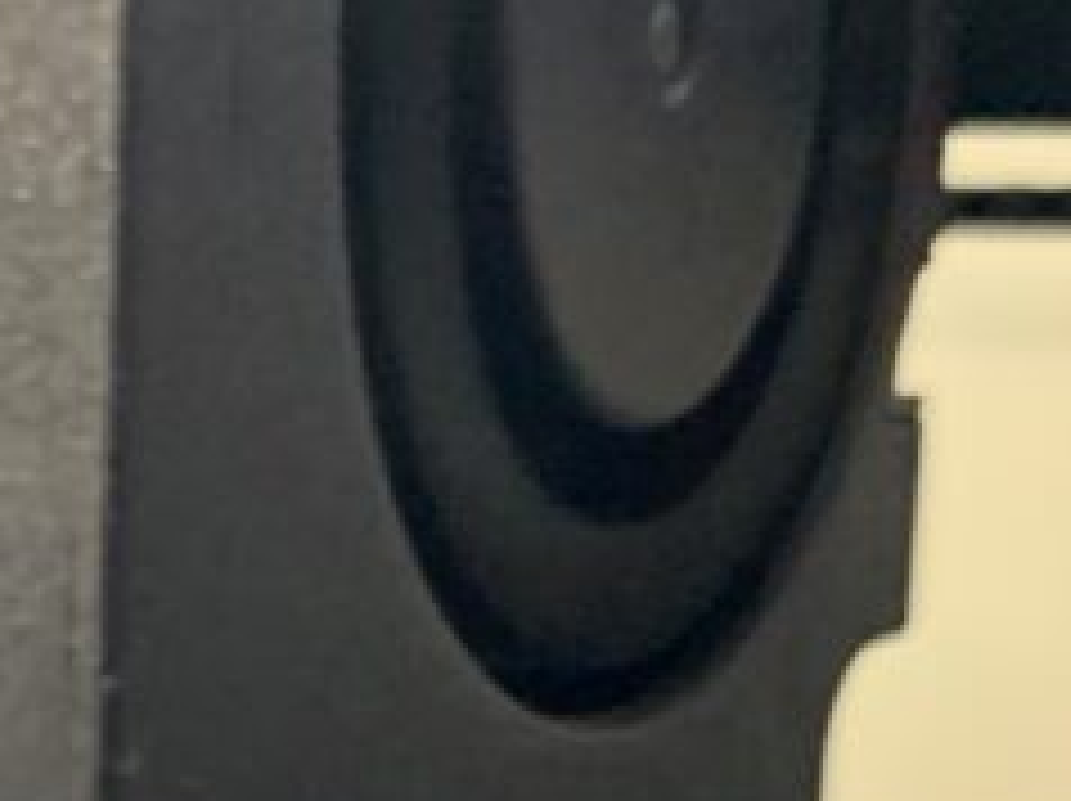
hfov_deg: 16.4
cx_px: -432
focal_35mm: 112
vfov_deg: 12.5
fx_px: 3462
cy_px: 1215
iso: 400
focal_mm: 4.25
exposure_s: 1/40
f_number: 1.8
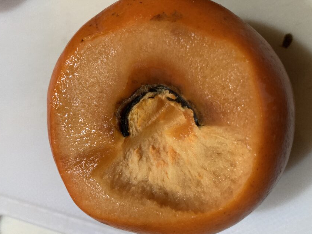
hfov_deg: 53.9
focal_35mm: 34
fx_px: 306
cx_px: 173
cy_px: 112
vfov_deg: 41.8
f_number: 1.8
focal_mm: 3.99
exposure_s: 1/60
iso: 320
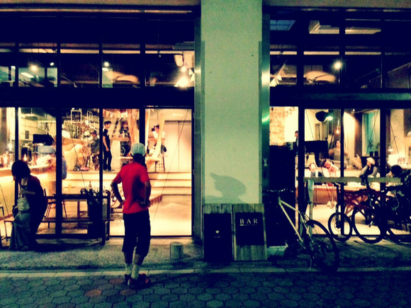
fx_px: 392
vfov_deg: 42.9
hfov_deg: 55.4
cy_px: 154
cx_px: 206
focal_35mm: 33
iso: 800
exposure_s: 1/15
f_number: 2.4
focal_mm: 4.12
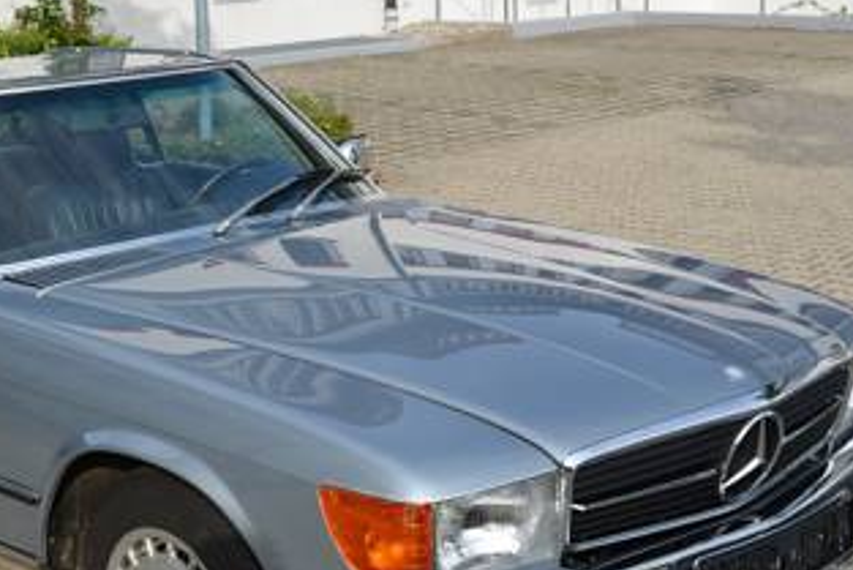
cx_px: 267
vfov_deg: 19.5
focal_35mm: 70
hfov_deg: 28.6
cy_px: 371
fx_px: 1656
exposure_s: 1/250
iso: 160
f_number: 8
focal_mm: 27
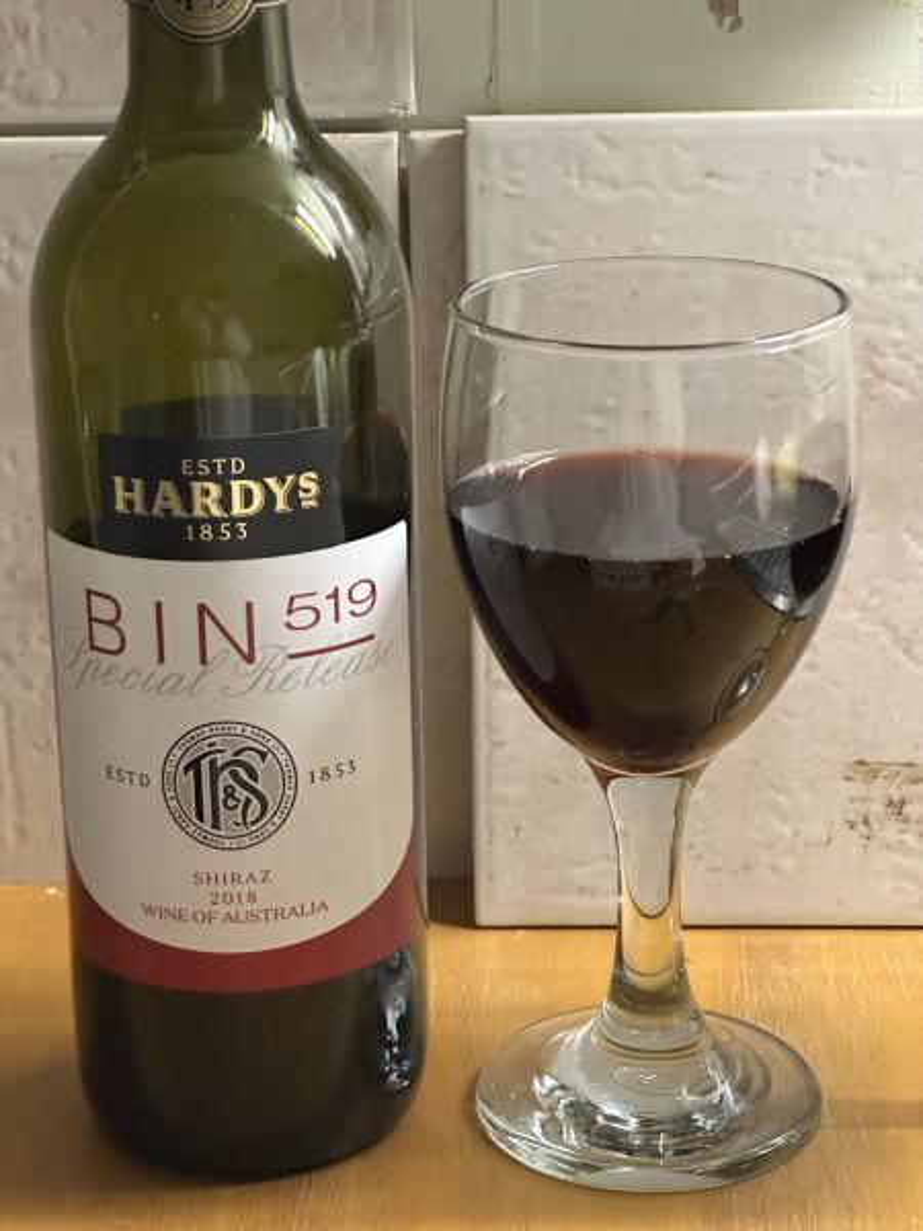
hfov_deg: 19.1
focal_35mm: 77
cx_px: 462
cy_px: 616
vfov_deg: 25.3
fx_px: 2738
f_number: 2.8
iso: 800
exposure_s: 1/34
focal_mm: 9
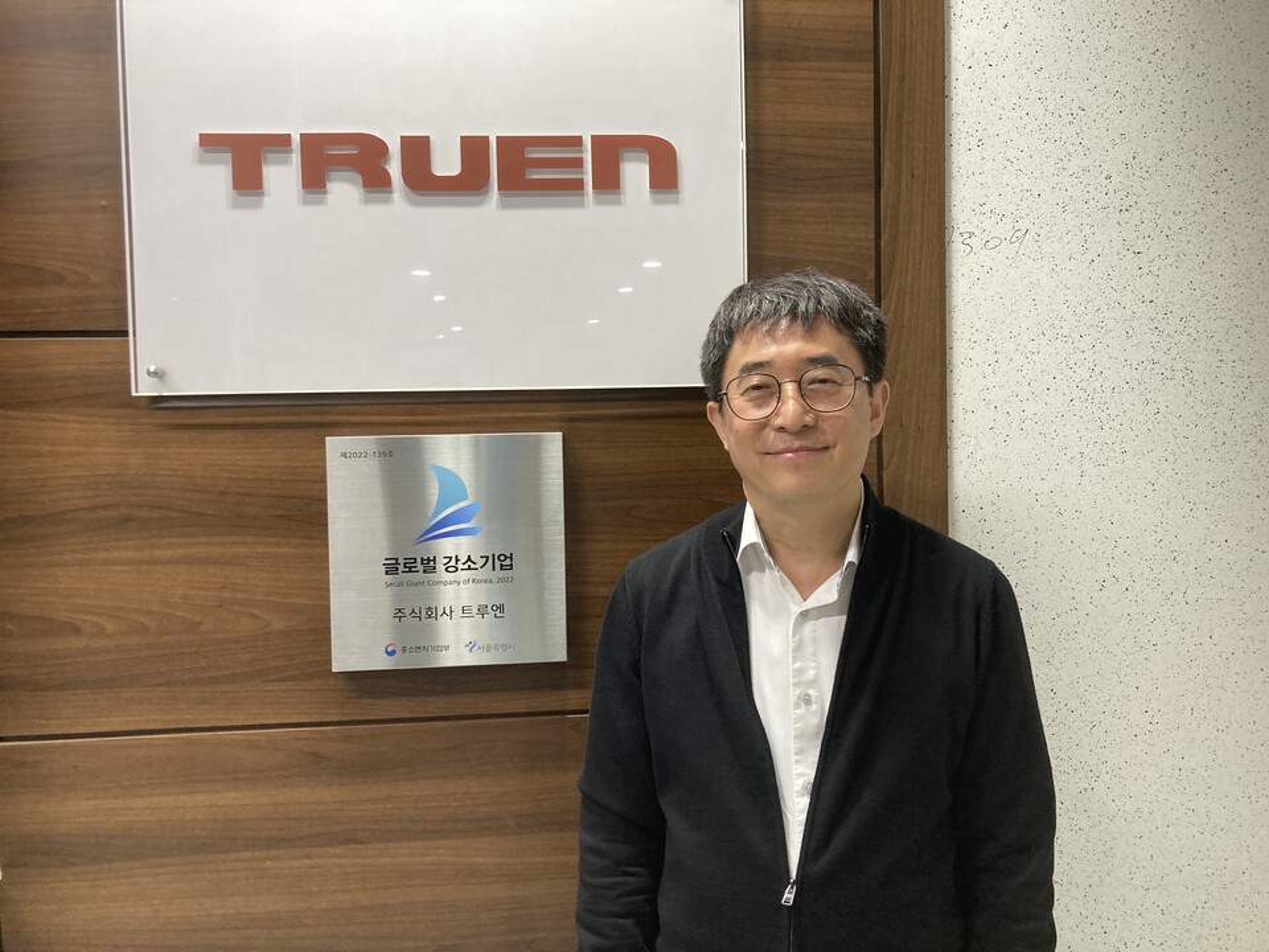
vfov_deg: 49.7
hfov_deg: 63.4
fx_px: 1026
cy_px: 476
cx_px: 634
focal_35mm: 28
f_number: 1.8
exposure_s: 1/60
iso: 160
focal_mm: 3.99
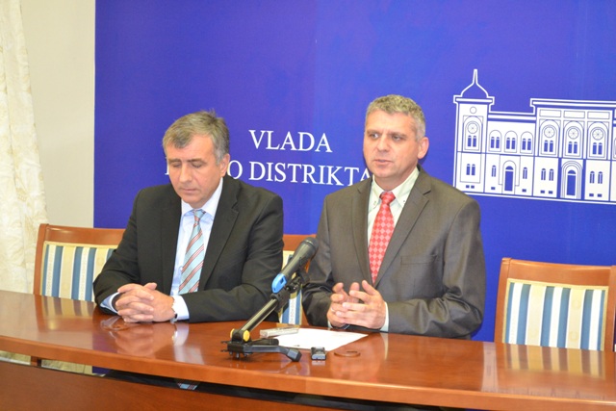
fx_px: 1412
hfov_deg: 24.6
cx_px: 308
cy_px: 206
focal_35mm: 82
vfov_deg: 16.6
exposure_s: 1/60
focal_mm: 55
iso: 2500
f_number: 5.6
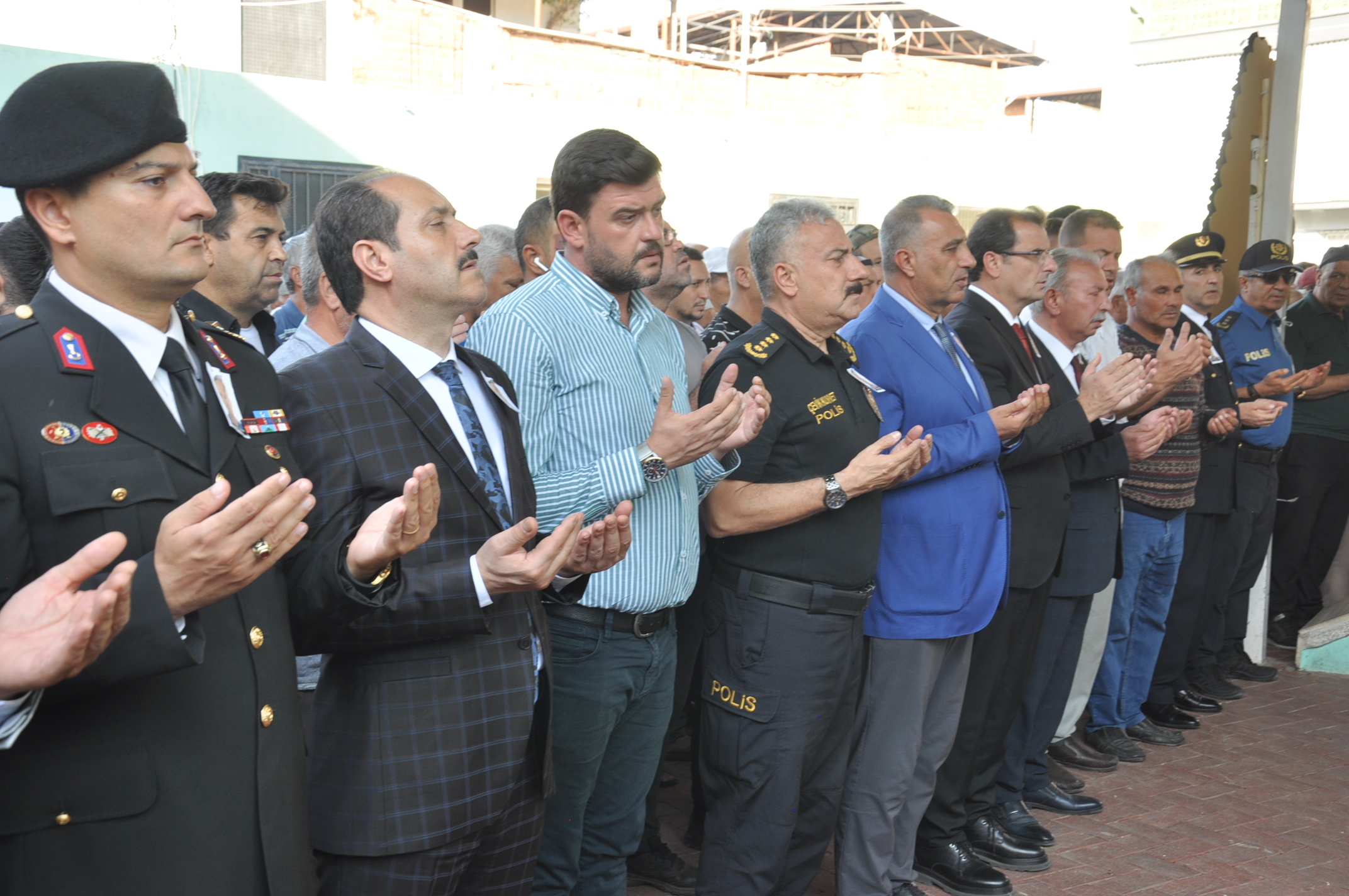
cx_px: 674
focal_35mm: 45
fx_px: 1684
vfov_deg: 29.8
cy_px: 448
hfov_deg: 43.7
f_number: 6.3
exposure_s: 1/40
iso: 200
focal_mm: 30
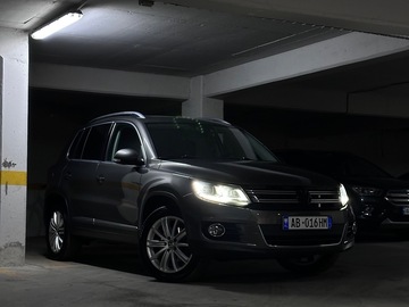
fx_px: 567
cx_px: 204
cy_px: 154
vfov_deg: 30.3
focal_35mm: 48
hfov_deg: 39.7
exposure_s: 1/34
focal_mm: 6.86
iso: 500
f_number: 1.78
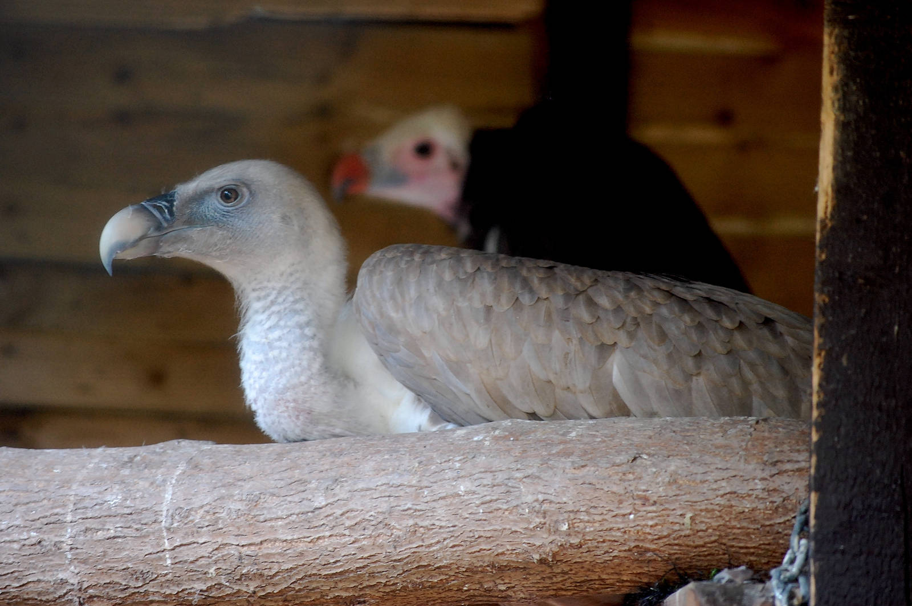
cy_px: 303
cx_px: 456
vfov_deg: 6.8
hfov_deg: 10.2
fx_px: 5126
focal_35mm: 202
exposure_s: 1/30
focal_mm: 135
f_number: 5
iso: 900
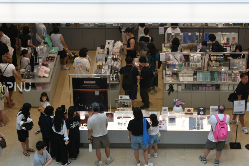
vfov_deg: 15.5
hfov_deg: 23.1
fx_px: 609
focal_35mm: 88
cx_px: 118
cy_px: 83
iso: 320
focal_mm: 50
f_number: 6.3
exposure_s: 1/160
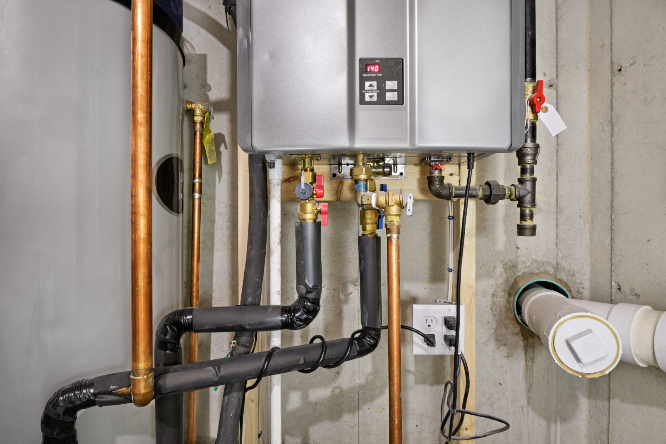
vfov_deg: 64.5
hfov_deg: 86.9
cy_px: 222
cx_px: 333
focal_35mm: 19
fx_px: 351
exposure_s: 2
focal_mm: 12.6
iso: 200
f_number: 11
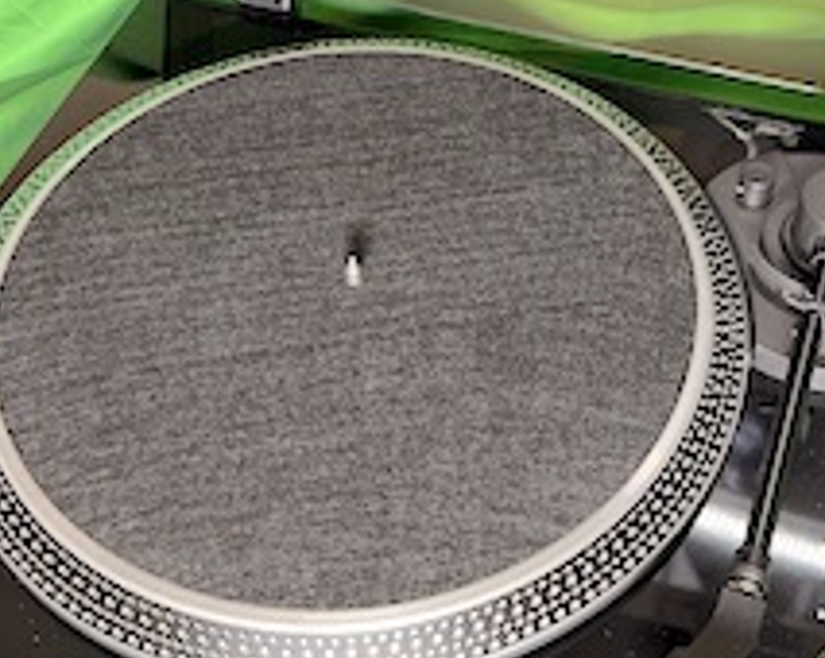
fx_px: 1342
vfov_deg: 27.1
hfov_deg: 34.0
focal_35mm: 55
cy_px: 141
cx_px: 519
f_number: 1.78
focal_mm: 6.76
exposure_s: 1/50
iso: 100
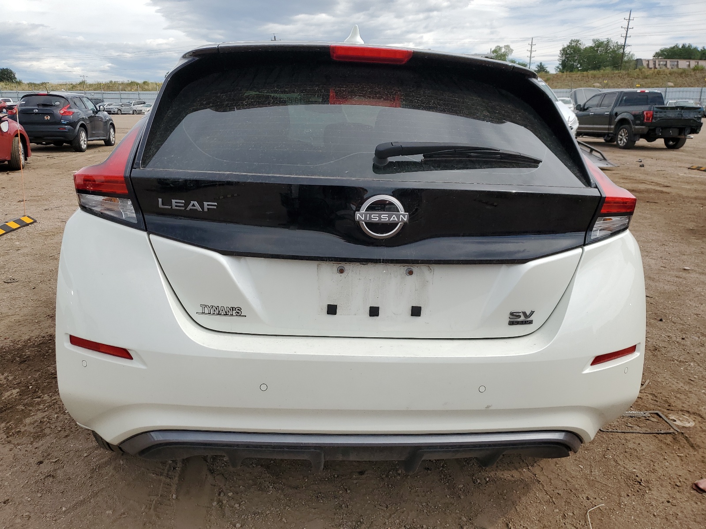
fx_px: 530
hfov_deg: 67.3
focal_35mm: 26
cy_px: 264
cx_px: 353
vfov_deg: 53.1
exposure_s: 1/3333
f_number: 1.5
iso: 50
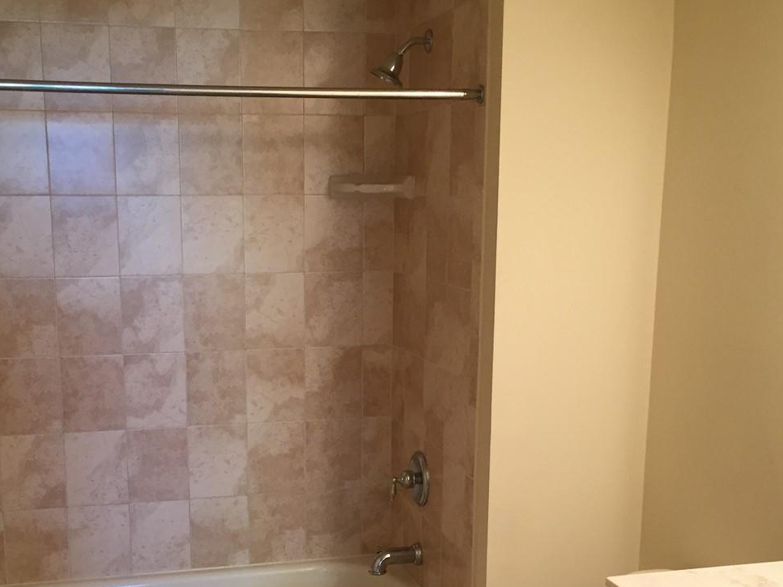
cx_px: 328
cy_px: 422
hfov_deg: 39.6
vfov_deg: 29.9
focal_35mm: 48
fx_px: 1086
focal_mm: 4.15
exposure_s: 1/30
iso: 40
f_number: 2.2
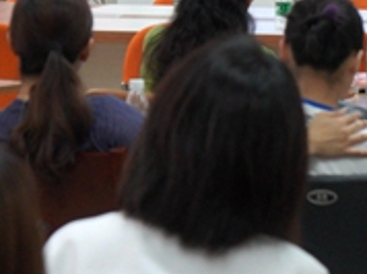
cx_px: 235
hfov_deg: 9.3
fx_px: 2266
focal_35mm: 214
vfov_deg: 6.8
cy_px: -134
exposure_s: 1/160
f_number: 5.6
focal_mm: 66
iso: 3200
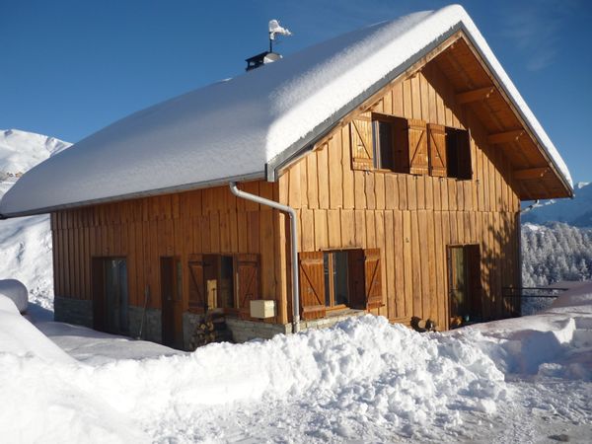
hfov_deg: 55.4
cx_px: 296
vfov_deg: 42.9
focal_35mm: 33
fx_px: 564
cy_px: 222
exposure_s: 1/250
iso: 100
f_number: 8
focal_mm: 5.5
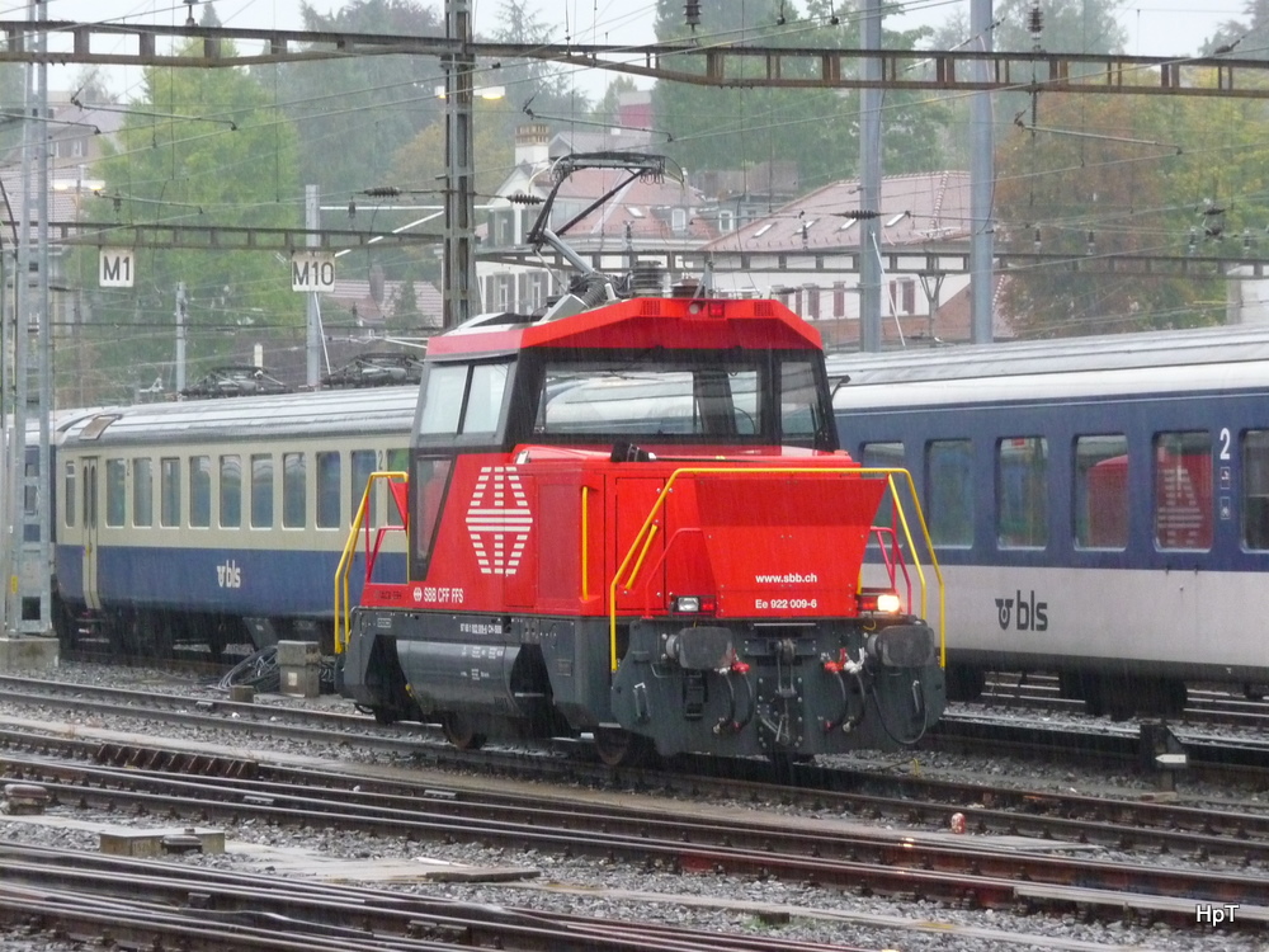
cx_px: 634
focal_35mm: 189
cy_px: 476
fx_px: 6929
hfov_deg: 10.5
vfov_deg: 7.9
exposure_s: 1/50
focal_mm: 32.3
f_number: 4.8
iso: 640
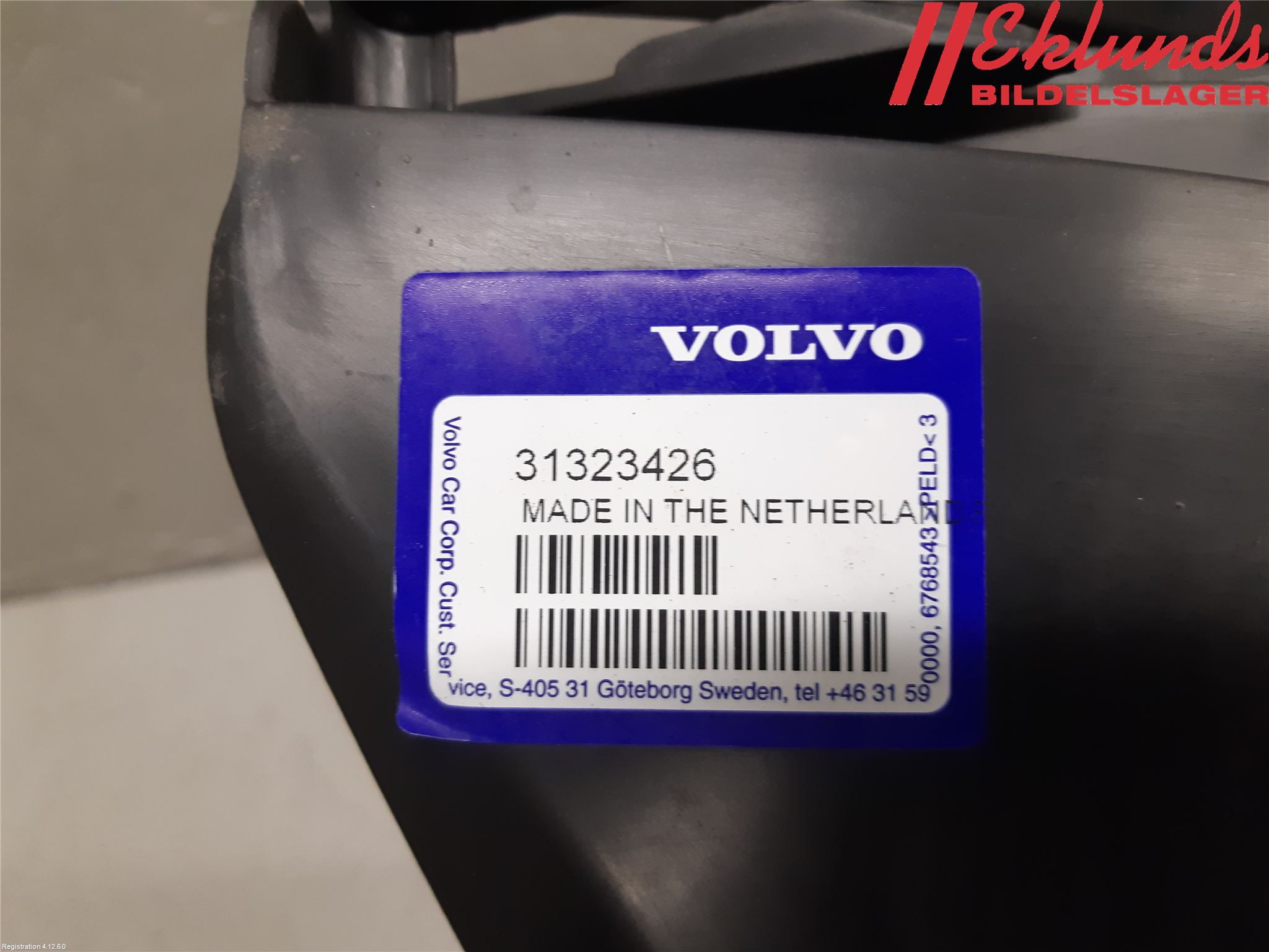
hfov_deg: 67.3
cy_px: 476
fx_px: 953
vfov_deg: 53.1
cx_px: 634
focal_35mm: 26
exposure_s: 1/50
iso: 125
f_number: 1.7
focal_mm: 3.93
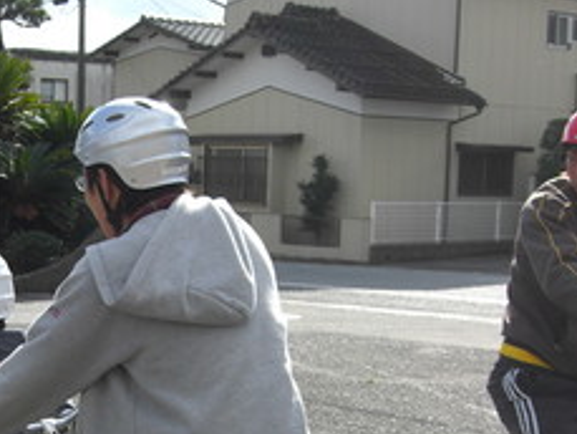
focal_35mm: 83
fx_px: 1384
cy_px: 390
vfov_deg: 17.5
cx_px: 15
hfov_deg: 22.7
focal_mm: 7.9
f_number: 4
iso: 80
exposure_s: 1/400
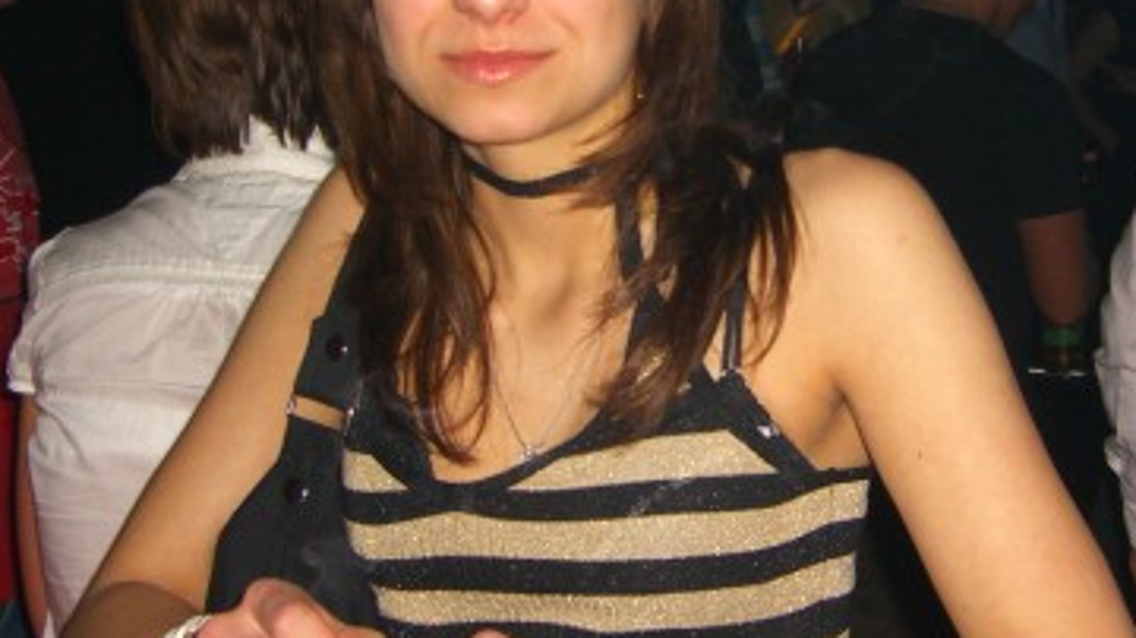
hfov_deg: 30.4
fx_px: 2077
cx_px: 738
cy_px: 167
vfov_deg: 17.4
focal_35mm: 69
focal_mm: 7.9
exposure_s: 1/60
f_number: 2.8
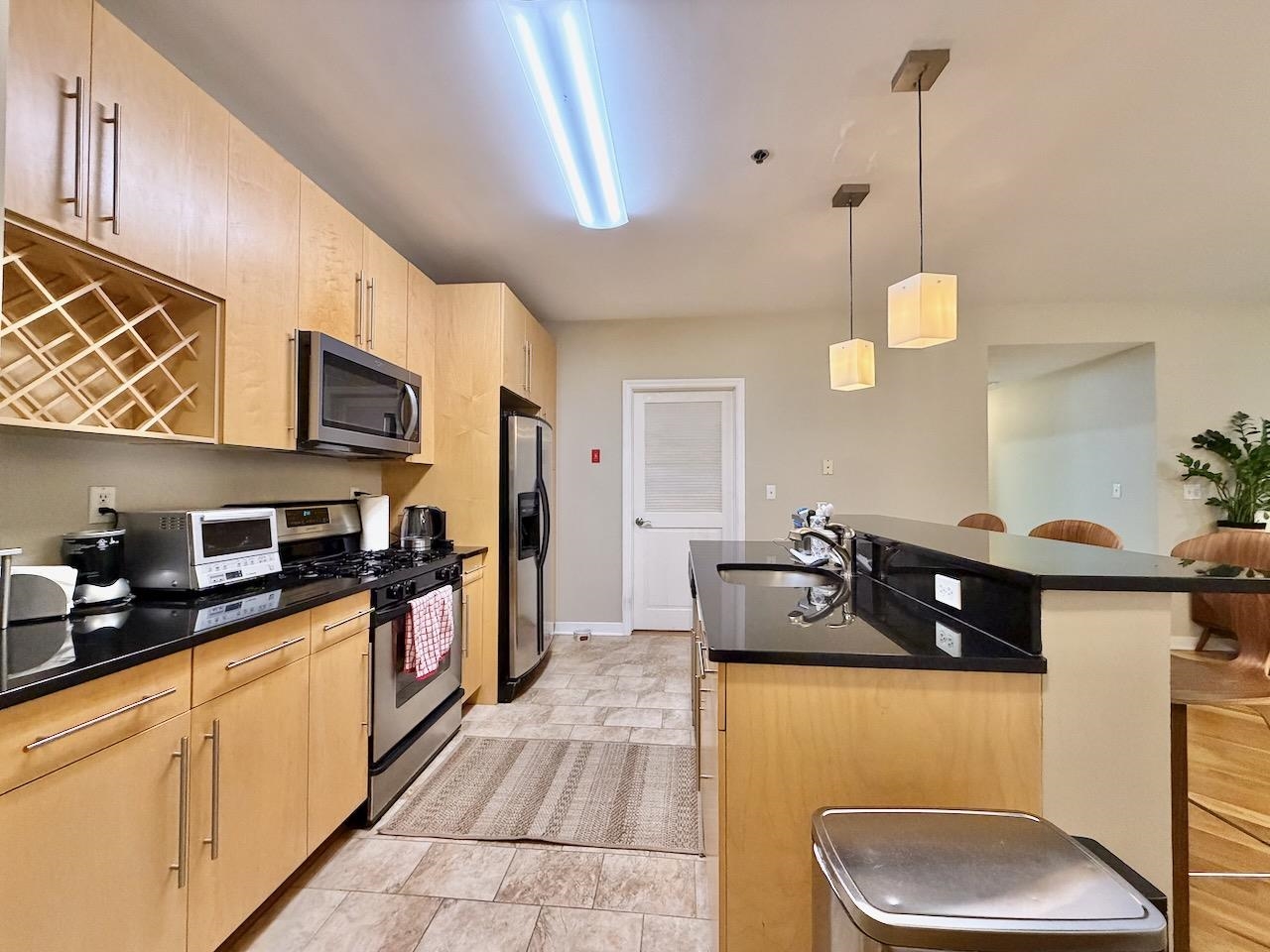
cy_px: 476
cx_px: 635
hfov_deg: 102.1
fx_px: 514
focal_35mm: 14
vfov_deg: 85.7
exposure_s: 1/60
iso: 400
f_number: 2.2
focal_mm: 2.22
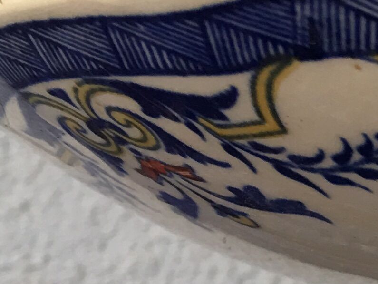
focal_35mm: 147
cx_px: 806
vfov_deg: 10.0
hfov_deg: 11.7
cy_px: 323
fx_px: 1606
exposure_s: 1/50
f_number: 2.2
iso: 32
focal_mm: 4.15
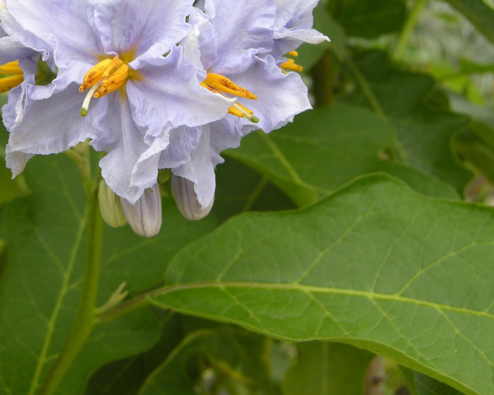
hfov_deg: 31.5
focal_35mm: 59
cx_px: 132
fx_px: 863
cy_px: 81
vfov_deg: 25.4
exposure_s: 1/107
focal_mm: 7.5
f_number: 3.8
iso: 64
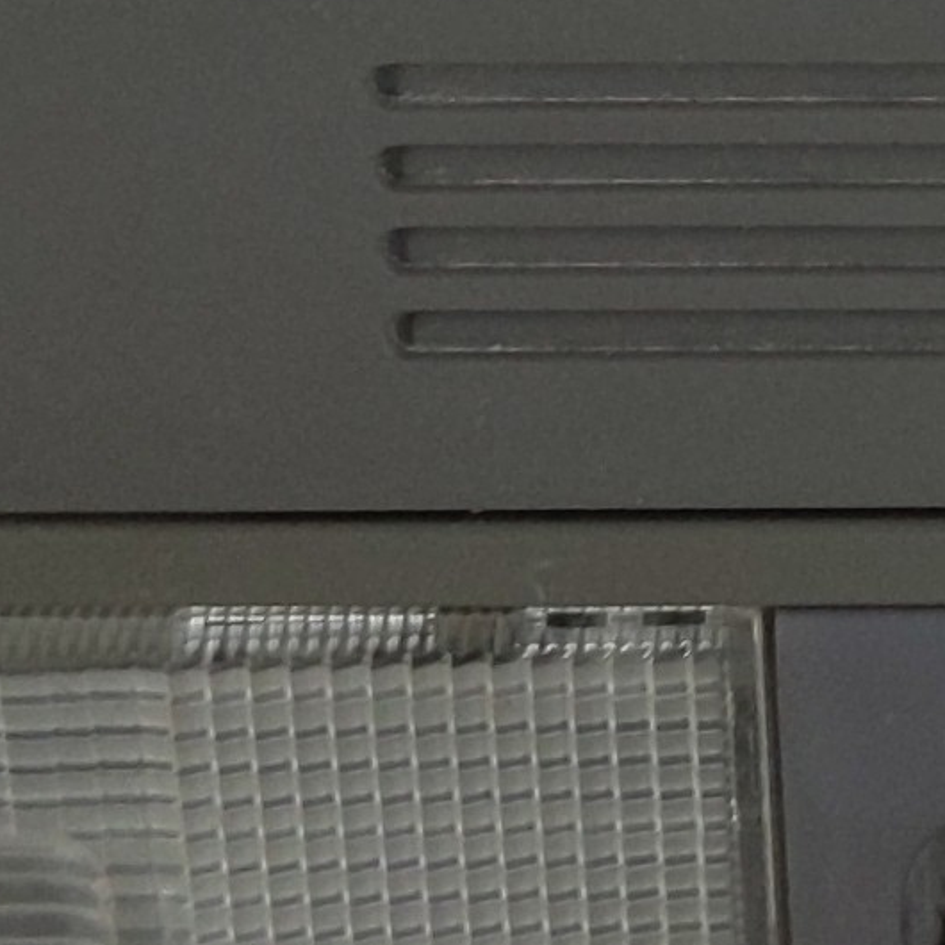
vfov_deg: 10.3
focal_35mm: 168
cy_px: -127
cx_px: 1635
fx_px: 5189
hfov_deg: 9.9
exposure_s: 1/111
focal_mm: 4.38
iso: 58
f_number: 1.73
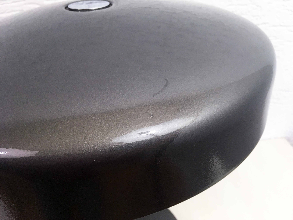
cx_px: 146
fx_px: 245
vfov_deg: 48.2
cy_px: 110
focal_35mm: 29
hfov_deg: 61.7
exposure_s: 1/33
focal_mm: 4.15
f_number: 2.2
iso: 50
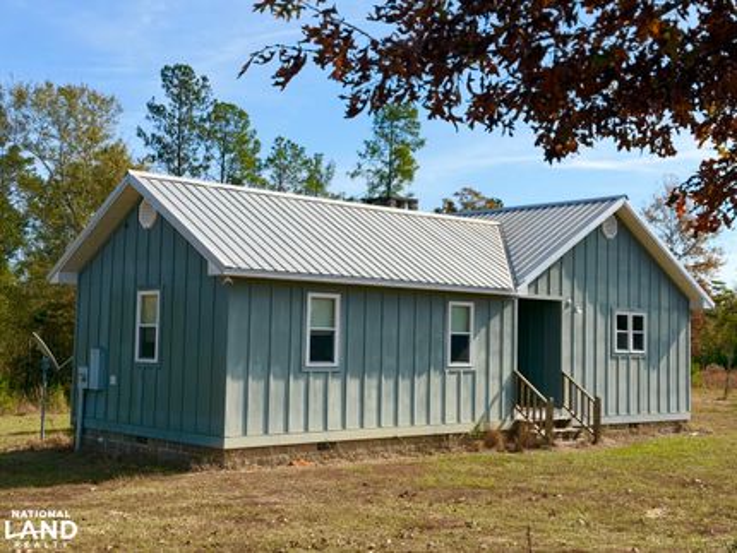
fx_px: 1023
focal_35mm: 48
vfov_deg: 30.3
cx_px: 368
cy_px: 276
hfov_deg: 39.6
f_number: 1.78
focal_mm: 6.76
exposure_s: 1/4878
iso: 80
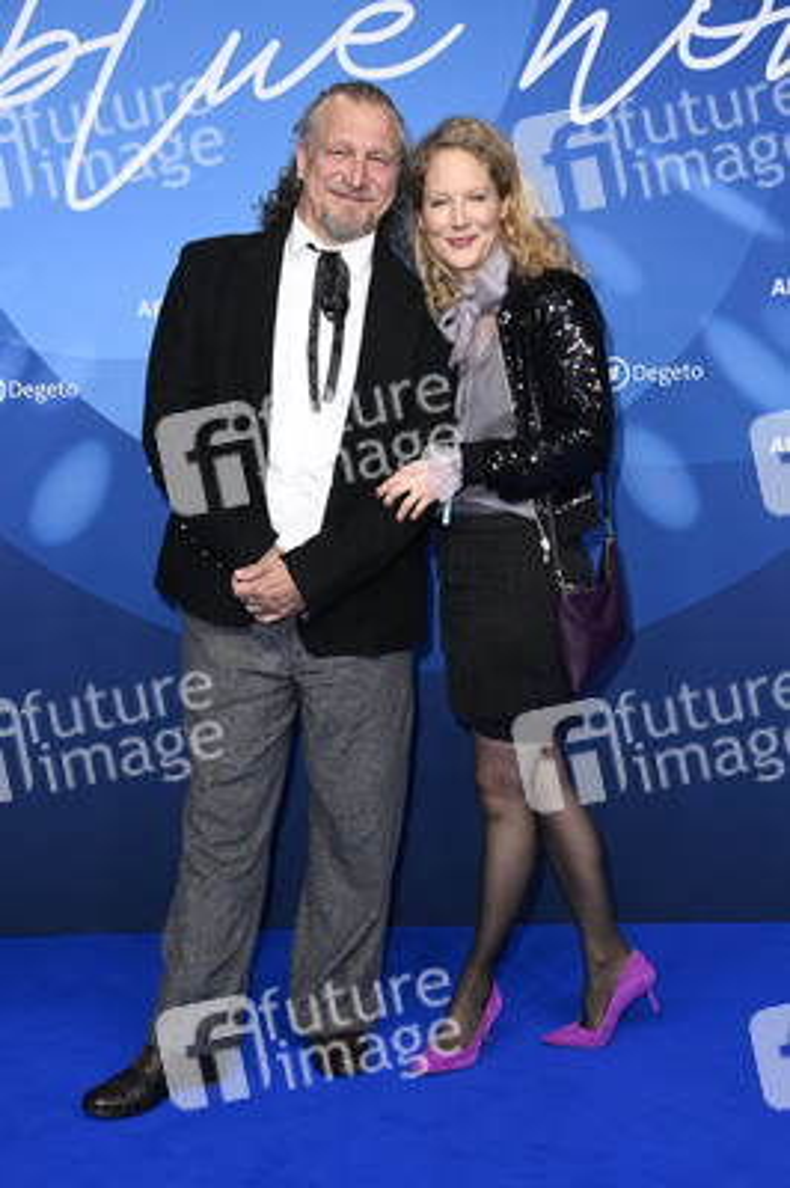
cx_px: 395
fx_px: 1813
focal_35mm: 55
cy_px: 594
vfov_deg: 36.3
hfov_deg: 24.6
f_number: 5.6
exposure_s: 1/250
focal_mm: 55
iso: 1000
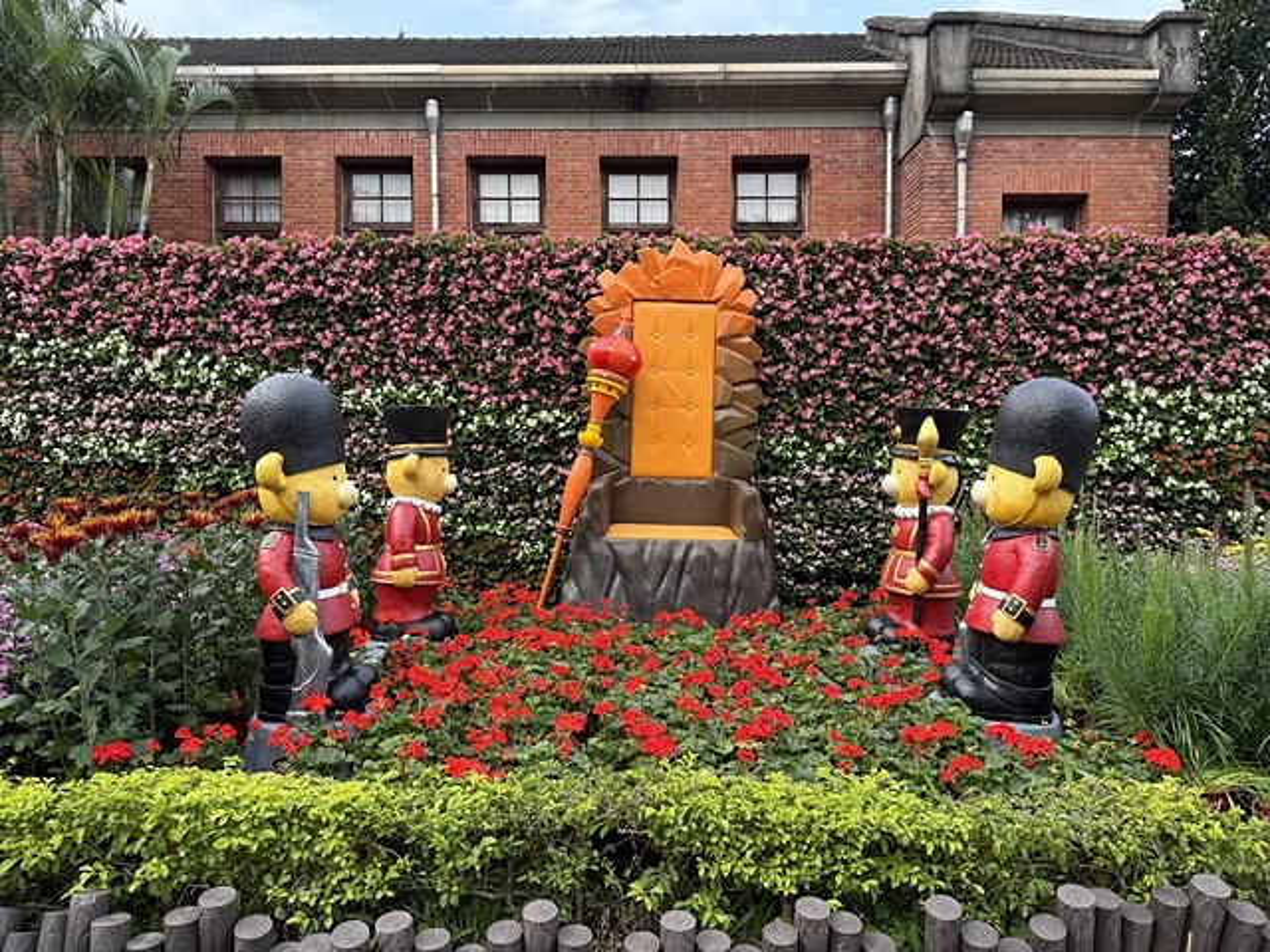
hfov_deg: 71.6
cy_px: 476
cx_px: 635
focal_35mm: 24
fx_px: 881
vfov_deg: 56.8
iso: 80
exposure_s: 1/430
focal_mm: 6.76
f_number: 1.78
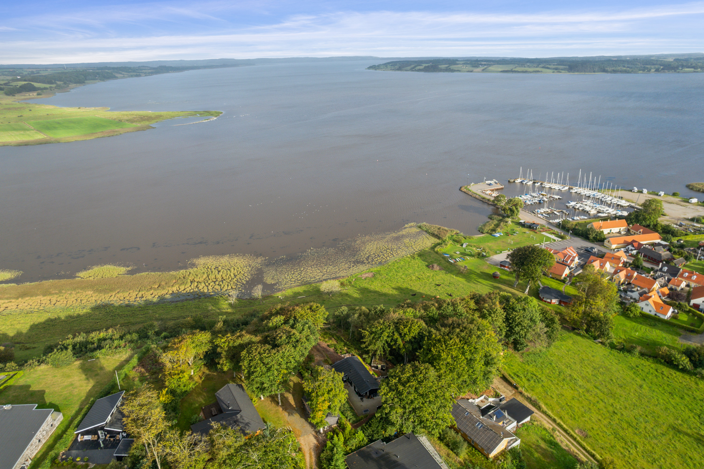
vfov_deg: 57.2
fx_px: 430
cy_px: 234
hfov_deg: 78.6
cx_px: 352
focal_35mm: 22
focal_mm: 8.38
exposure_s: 1/1000
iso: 100
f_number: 2.8
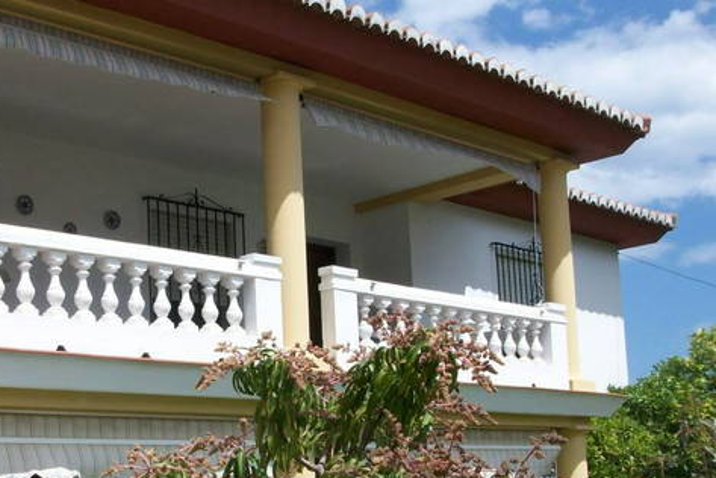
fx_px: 1174
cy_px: 363
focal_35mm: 59
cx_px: 176
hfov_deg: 33.2
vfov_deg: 22.8
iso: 64
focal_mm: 5.7
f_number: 5.5
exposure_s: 1/437
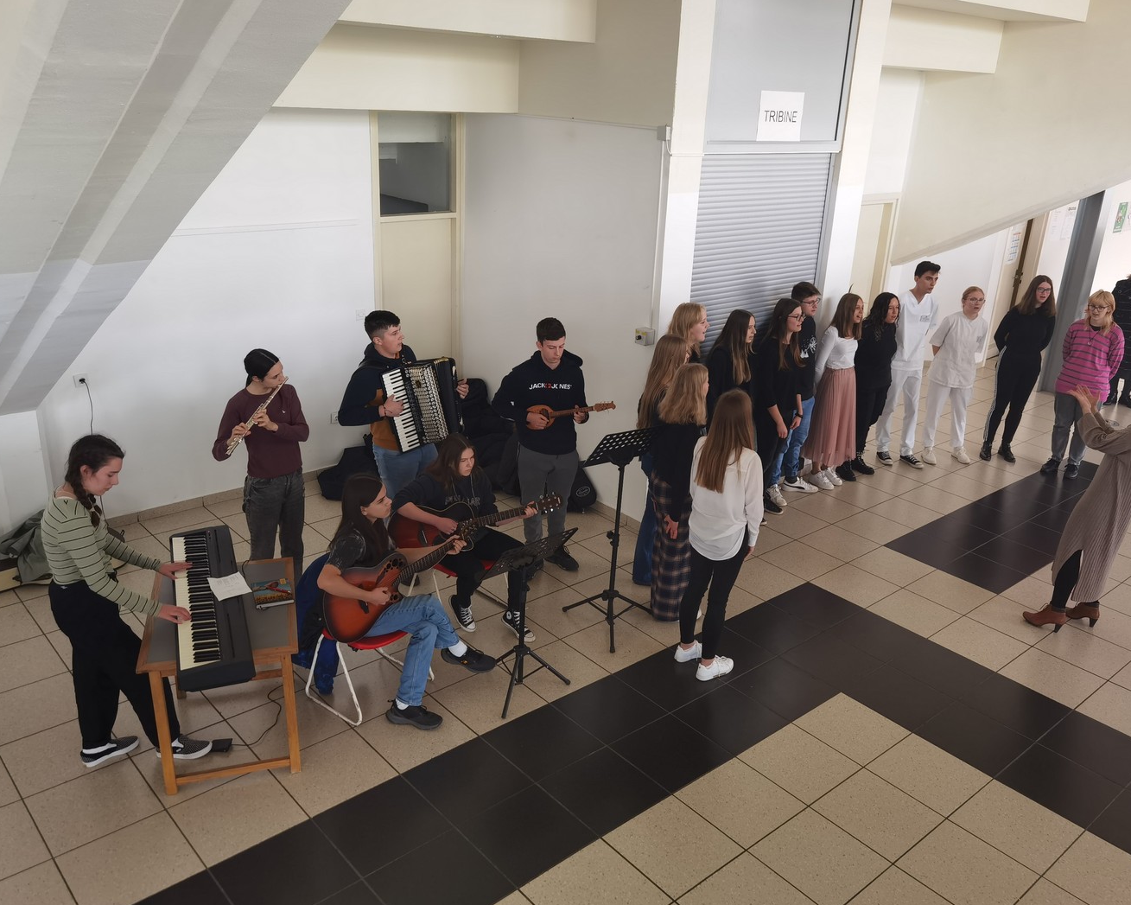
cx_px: 596
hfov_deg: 60.4
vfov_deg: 50.0
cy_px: 464
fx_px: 971
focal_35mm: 29
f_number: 1.9
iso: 160
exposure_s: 1/100
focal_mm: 6.71
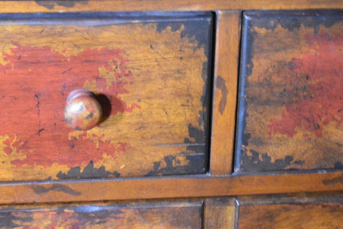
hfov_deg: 15.0
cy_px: 124
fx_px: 1300
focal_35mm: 136
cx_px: 234
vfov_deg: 10.1
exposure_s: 1/25
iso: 3200
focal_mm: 31
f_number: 4.2
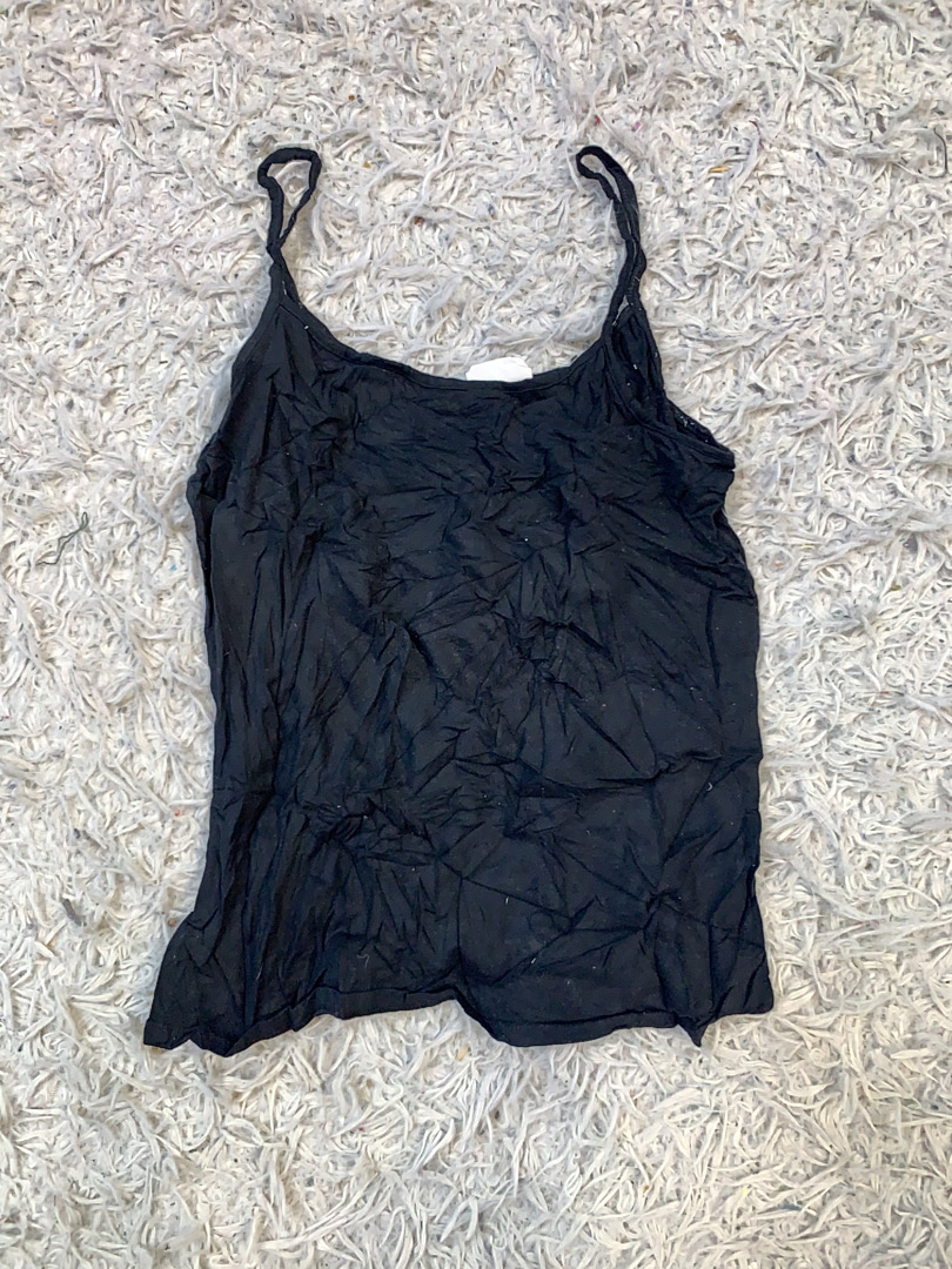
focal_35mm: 26
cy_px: 634
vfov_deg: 67.3
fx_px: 953
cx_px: 476
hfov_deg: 53.1
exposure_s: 1/100
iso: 80
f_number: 1.8
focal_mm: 4.25
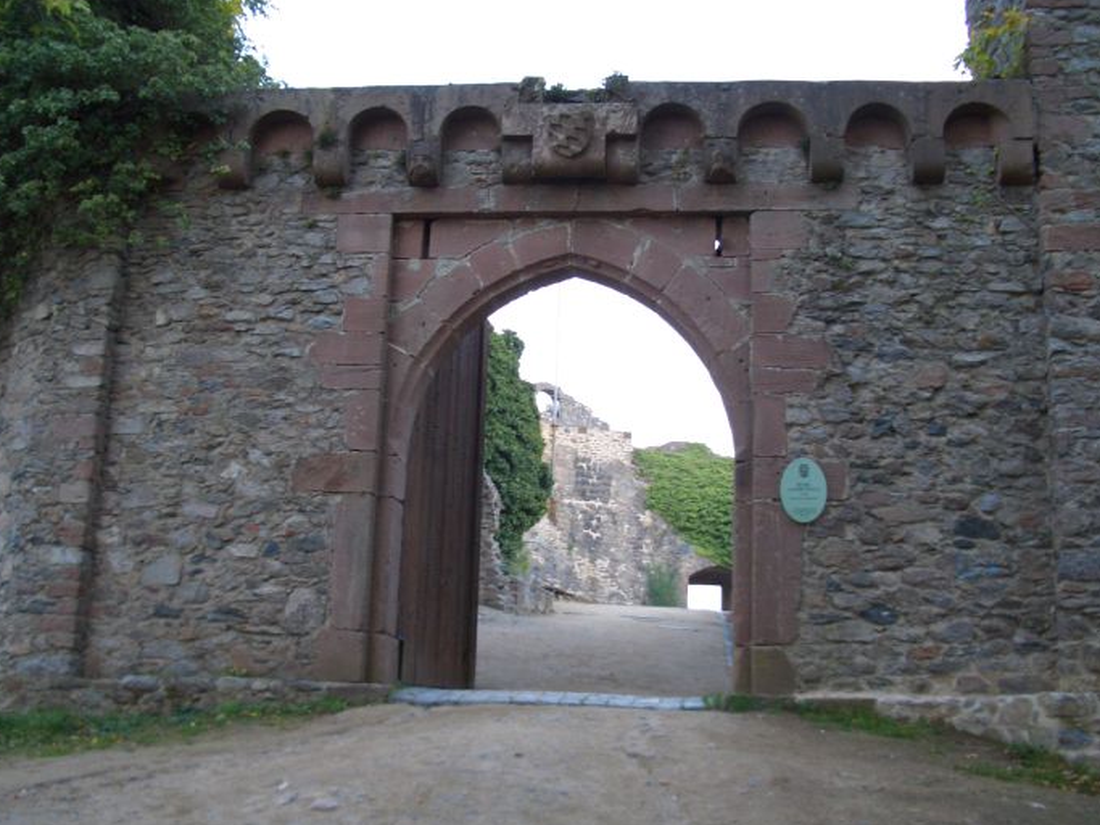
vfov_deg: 35.1
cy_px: 427
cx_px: 543
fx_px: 1303
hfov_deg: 45.8
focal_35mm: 41
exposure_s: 1/15
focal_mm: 5.8
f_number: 2.6
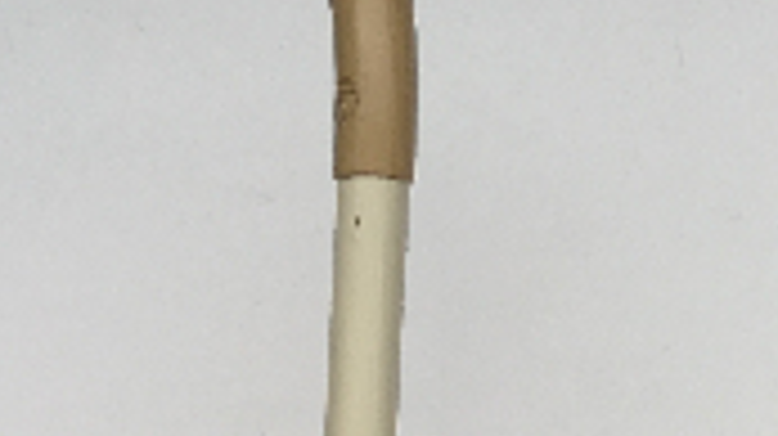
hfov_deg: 18.3
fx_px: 2412
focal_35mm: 117
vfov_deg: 8.9
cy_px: 1196
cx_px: 427
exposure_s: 1/265
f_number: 2.2
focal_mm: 4.15
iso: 25
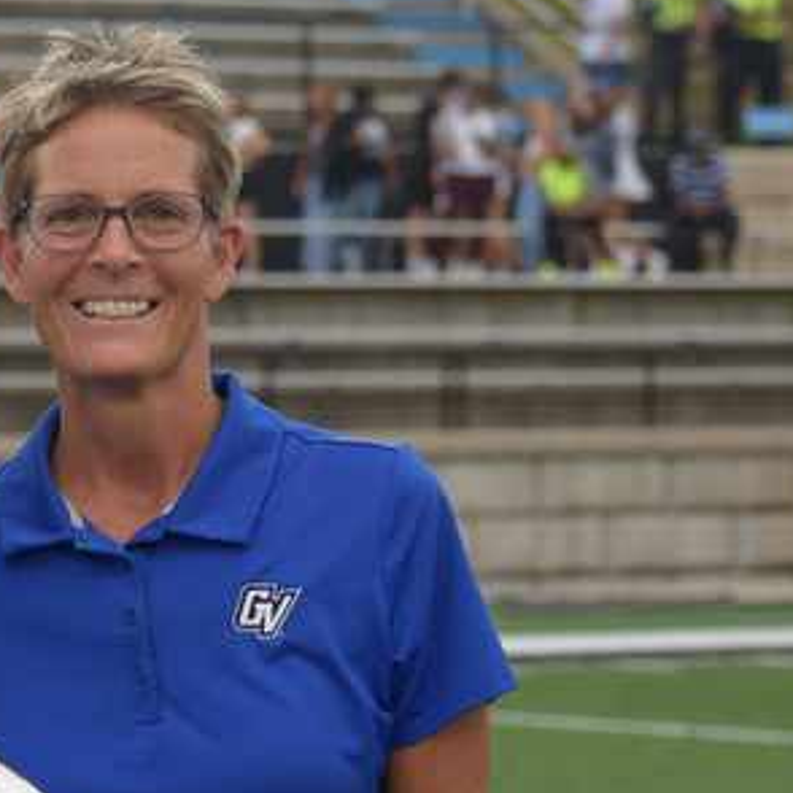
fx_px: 6180
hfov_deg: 7.3
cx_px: -113
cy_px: 425
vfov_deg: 7.3
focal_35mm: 238
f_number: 4
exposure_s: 1/320
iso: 200
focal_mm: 55
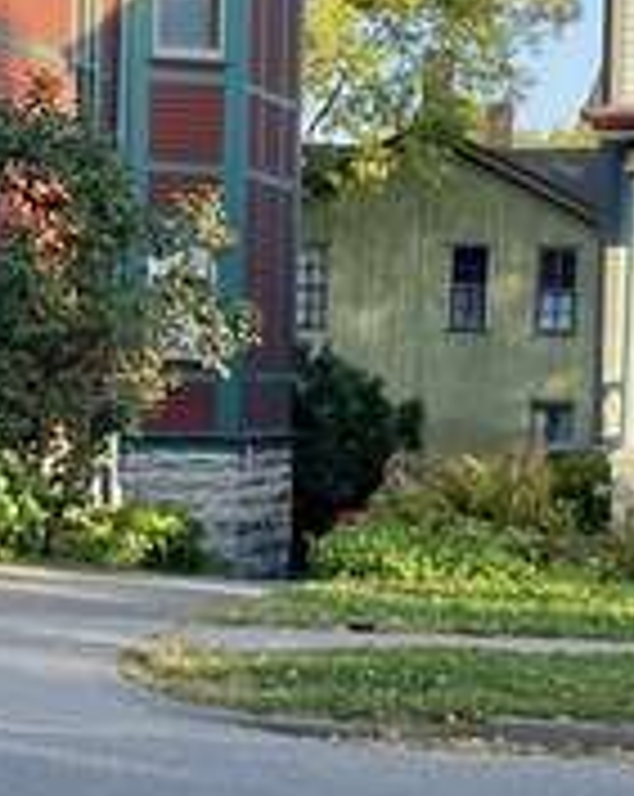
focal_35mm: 115
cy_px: 130
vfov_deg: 16.6
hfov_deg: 13.3
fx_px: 2704
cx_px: 171
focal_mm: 4.25
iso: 32
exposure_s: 1/616
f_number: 1.8
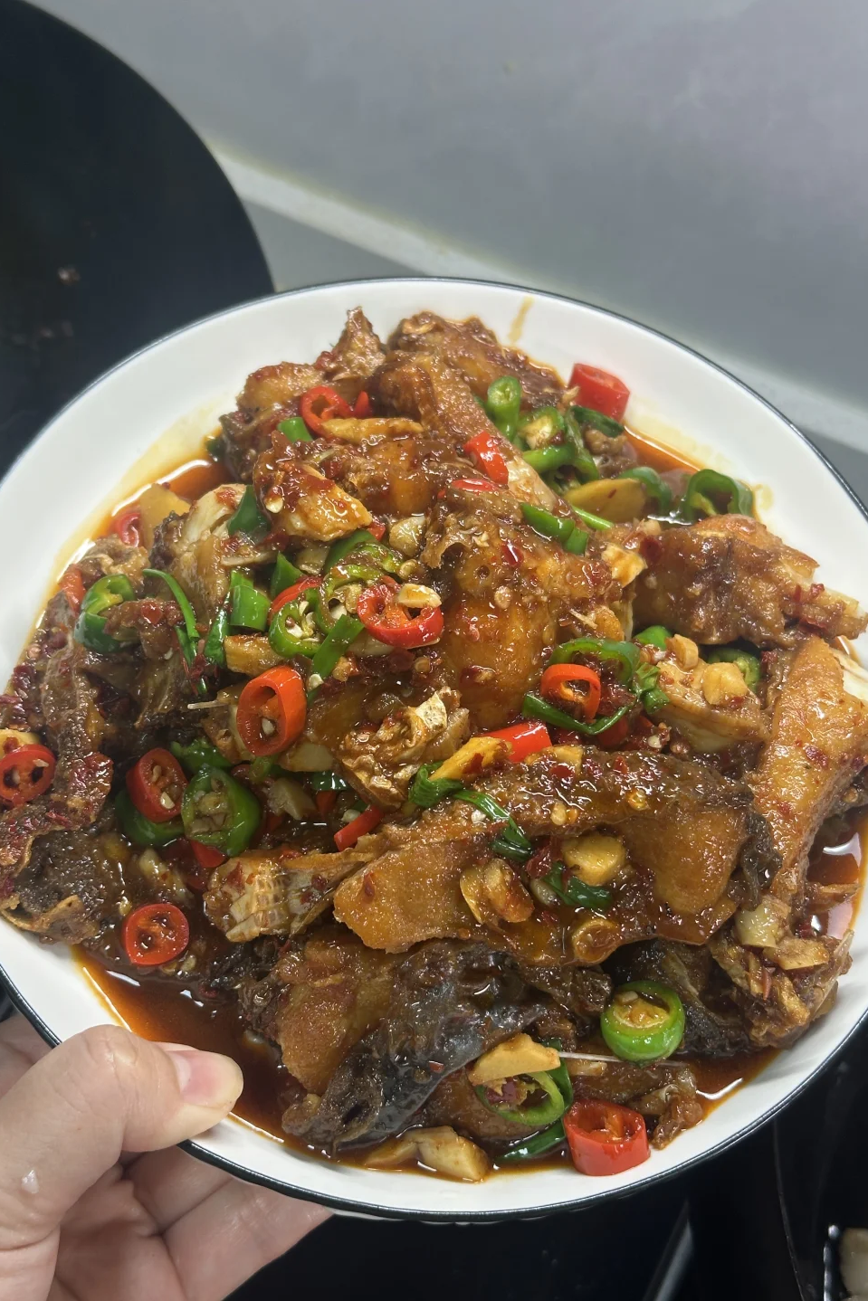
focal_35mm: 50
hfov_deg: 27.0
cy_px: 650
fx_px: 1808
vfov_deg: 39.6
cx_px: 434
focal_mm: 6.86
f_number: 1.78
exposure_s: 1/50
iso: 50
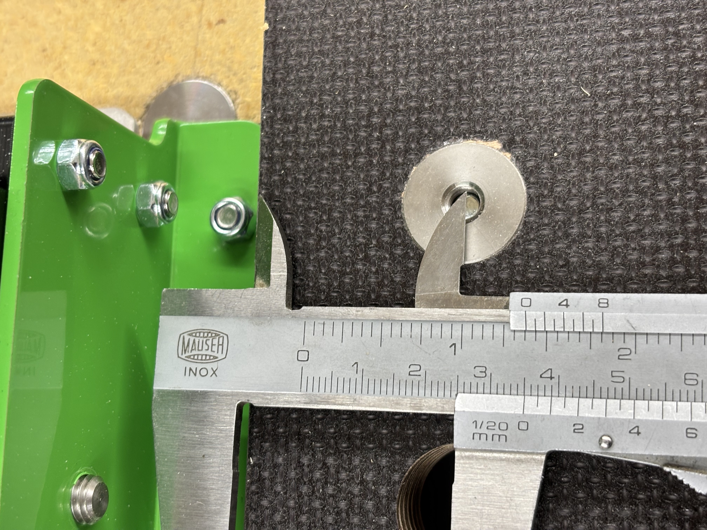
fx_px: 1062
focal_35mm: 52
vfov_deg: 28.0
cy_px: 265
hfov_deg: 36.8
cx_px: 354
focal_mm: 5.96
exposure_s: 1/50
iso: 50
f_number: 1.6
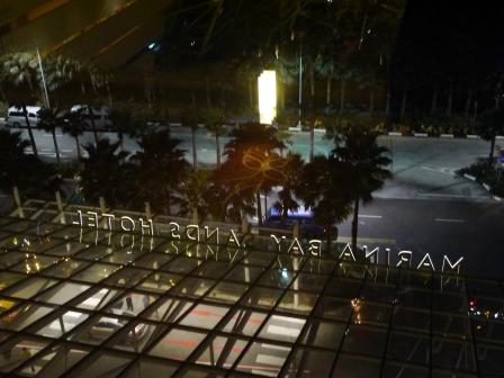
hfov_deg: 42.9
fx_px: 641
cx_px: 252
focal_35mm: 44
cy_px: 189
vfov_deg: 32.9
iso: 1600
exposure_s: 1/8
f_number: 4.7
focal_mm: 22
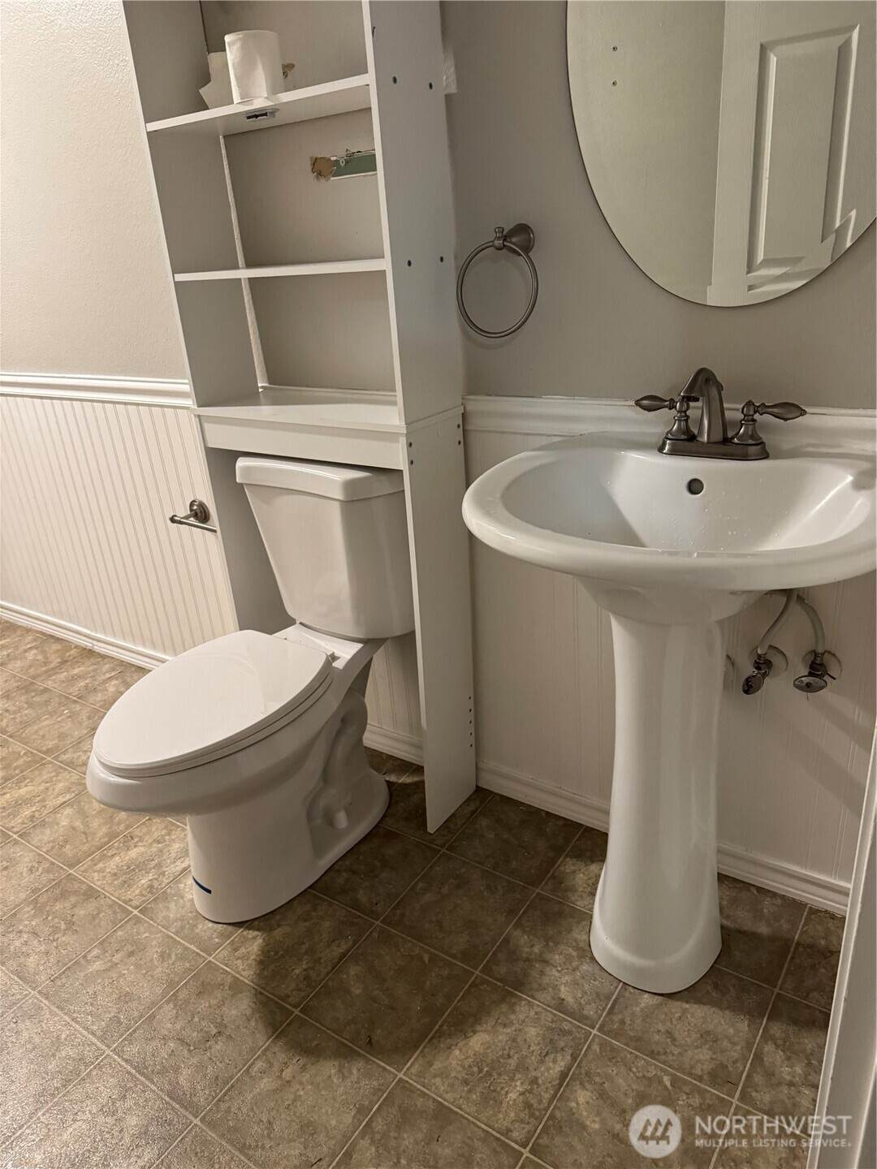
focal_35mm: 24
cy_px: 584
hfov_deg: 56.8
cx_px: 438
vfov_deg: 71.6
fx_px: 811
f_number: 1.78
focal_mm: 6.76
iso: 500
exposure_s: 1/60
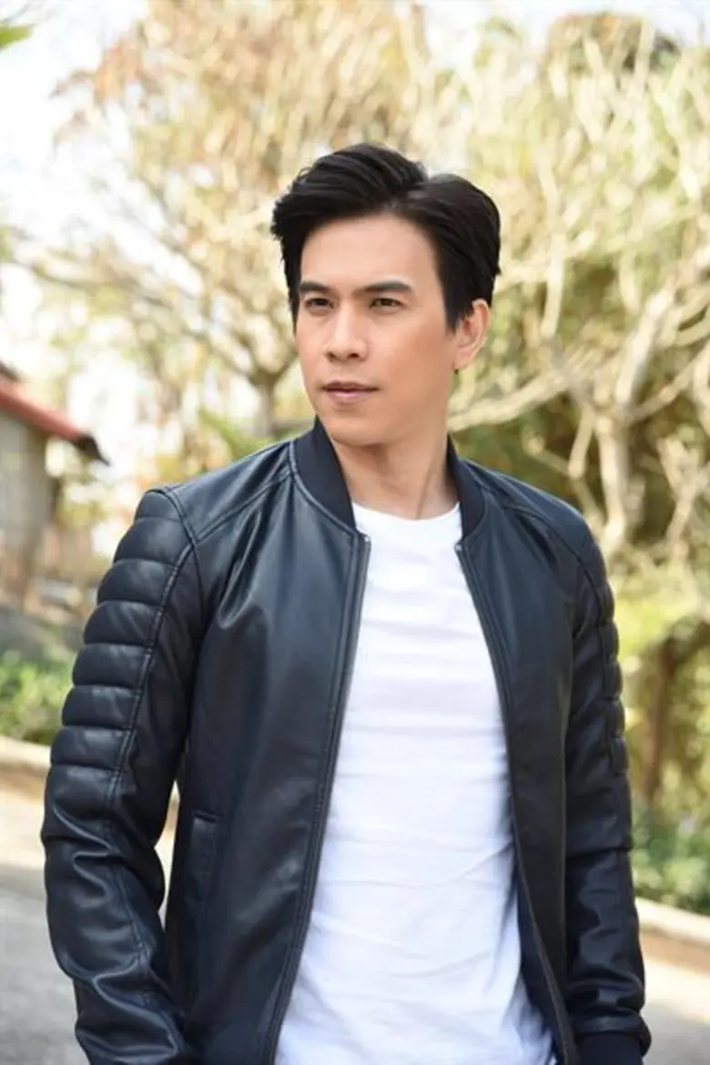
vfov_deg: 21.5
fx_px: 2810
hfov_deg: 14.4
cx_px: 355
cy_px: 532
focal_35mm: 95
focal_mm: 95
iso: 400
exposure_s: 1/320
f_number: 5
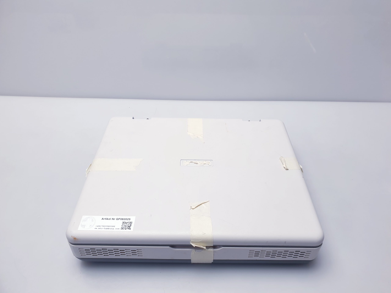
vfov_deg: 53.1
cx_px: 196
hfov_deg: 67.3
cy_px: 146
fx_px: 294
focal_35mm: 26
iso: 50
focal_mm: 4.3
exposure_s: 1/50
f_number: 2.4
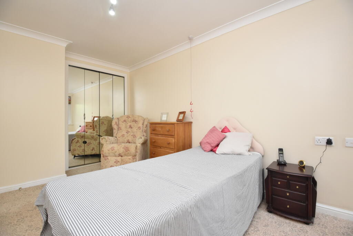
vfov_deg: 77.3
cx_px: 176
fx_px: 147
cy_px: 118
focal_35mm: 15
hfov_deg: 100.4
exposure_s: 1/125
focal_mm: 10
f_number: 4
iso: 1000
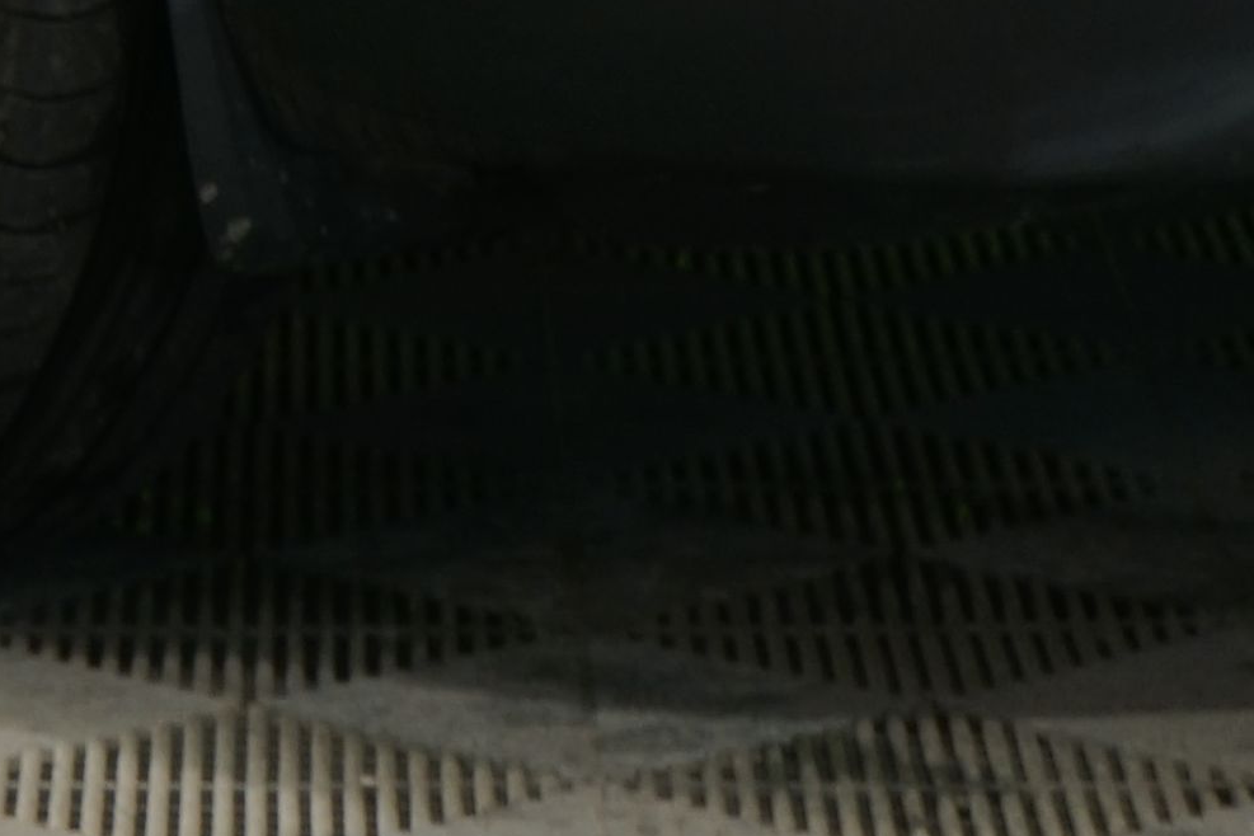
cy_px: -1272
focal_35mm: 298
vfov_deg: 4.5
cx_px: -159
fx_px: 10380
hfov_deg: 6.9
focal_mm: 49
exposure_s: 1/13
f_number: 4.5
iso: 250
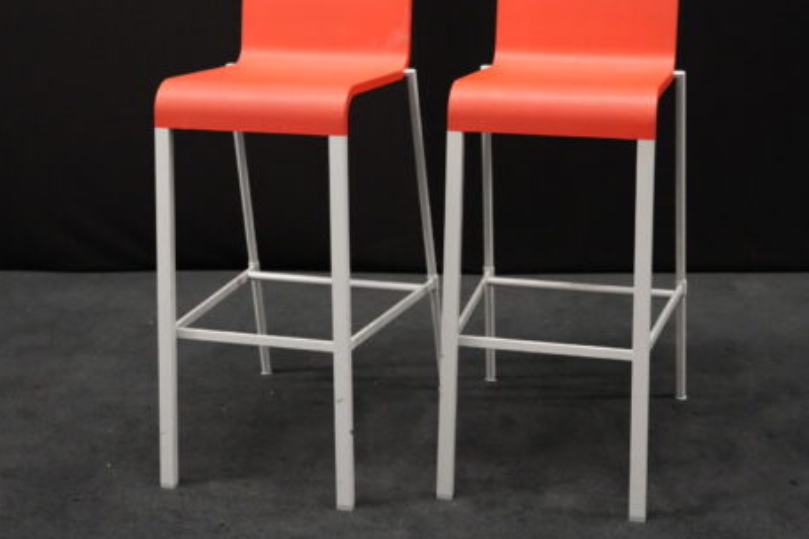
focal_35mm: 54
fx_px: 1213
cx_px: 438
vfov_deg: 25.0
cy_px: 206
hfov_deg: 36.8
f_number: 4
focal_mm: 41
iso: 10000
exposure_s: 1/160
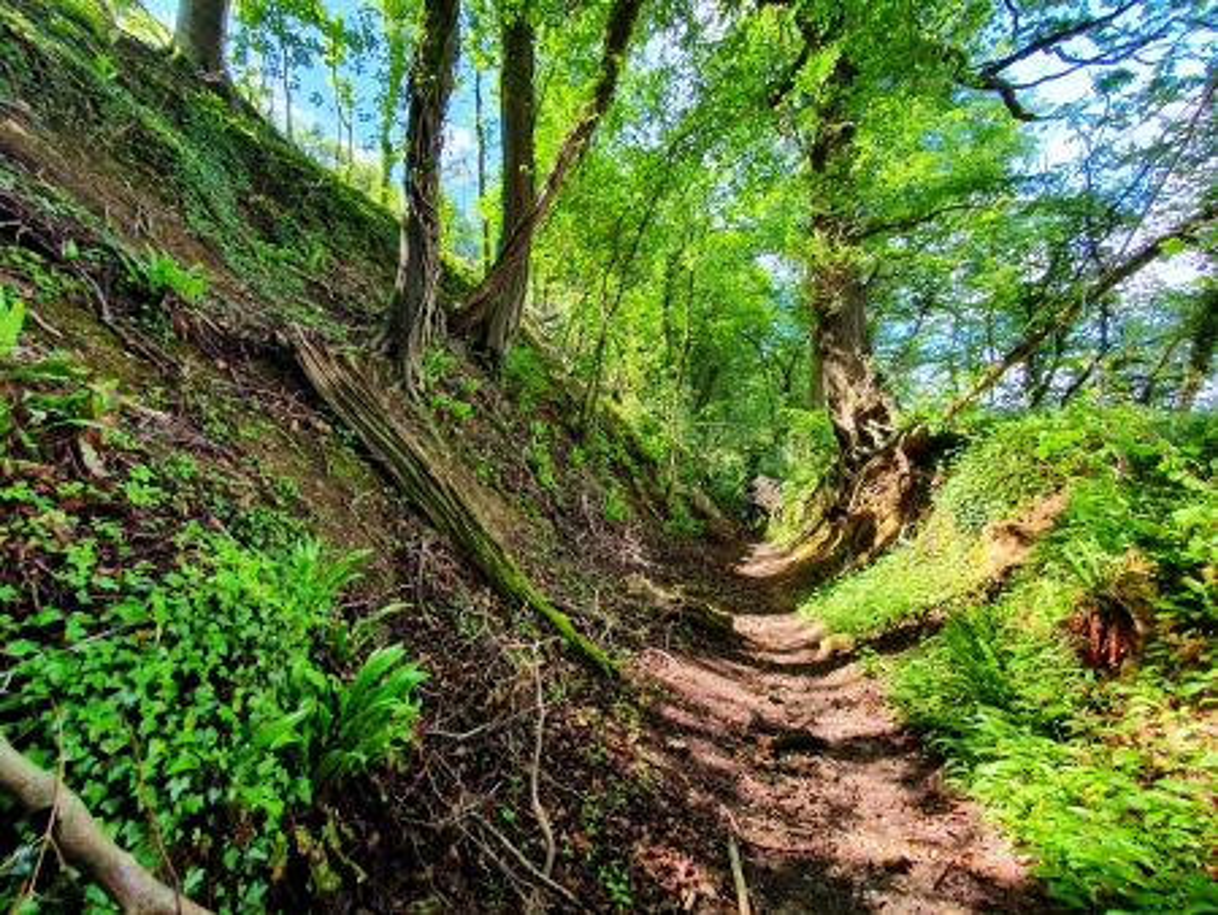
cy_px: 458
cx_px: 609
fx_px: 458
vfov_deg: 90.0
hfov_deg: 106.2
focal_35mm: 13
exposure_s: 1/126
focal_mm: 1.8
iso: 50
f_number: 2.2
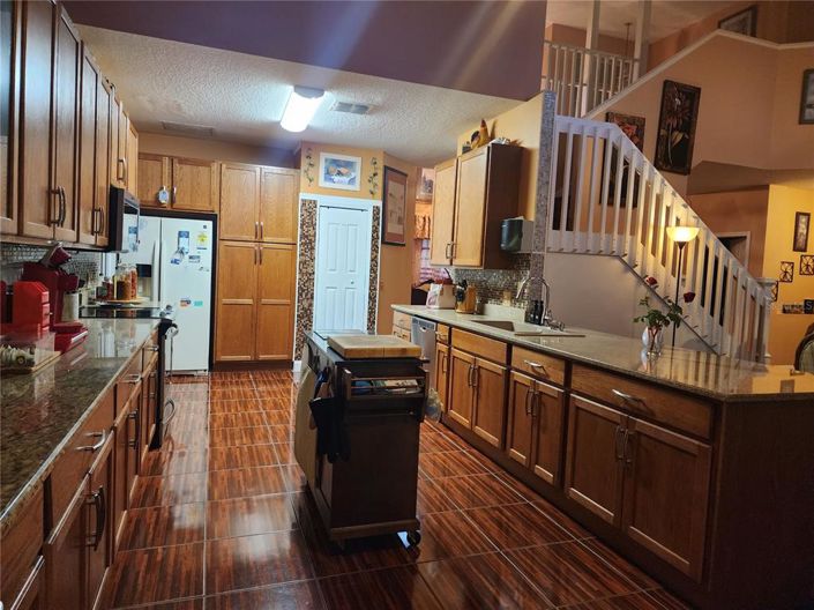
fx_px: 541
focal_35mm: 23
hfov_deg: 74.0
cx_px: 407
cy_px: 305
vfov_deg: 58.8
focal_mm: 6.4
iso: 640
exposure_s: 1/60
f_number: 1.8
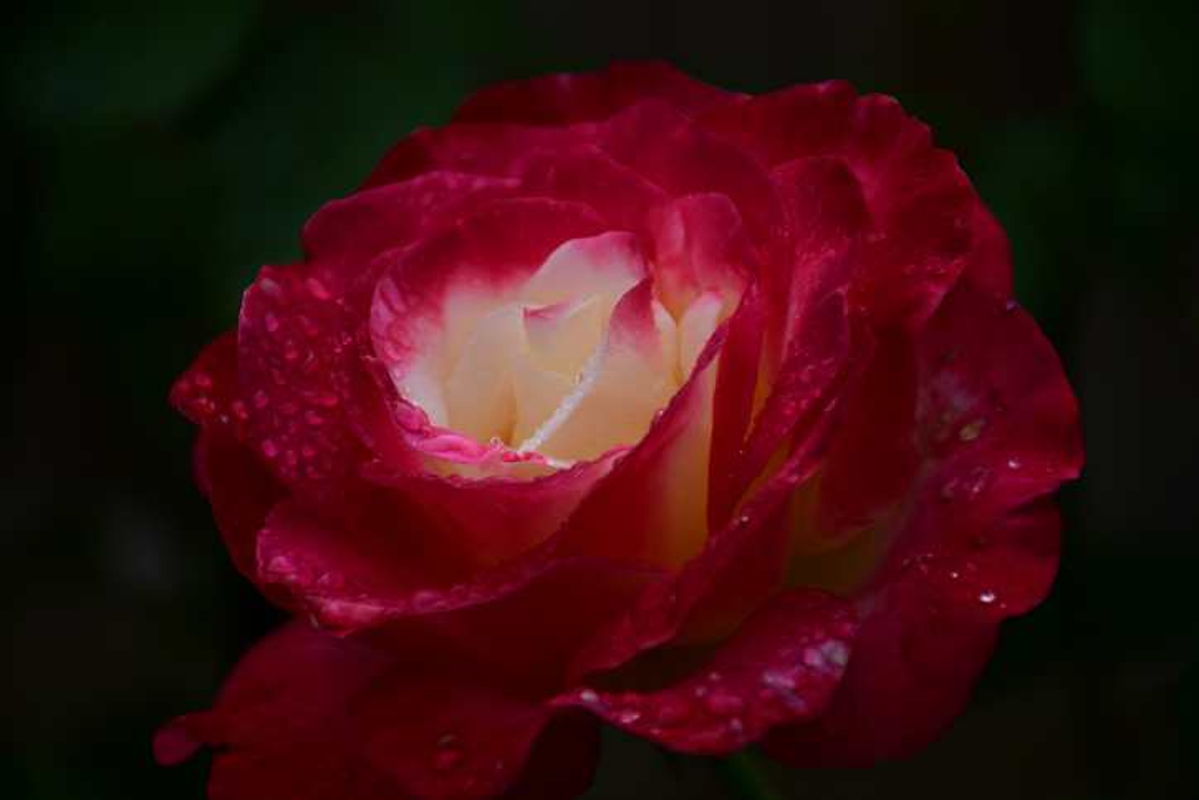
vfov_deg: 7.9
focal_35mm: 174
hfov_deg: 11.8
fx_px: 5796
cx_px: 600
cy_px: 400
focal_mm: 116
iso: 140
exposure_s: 1/800
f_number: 5.6
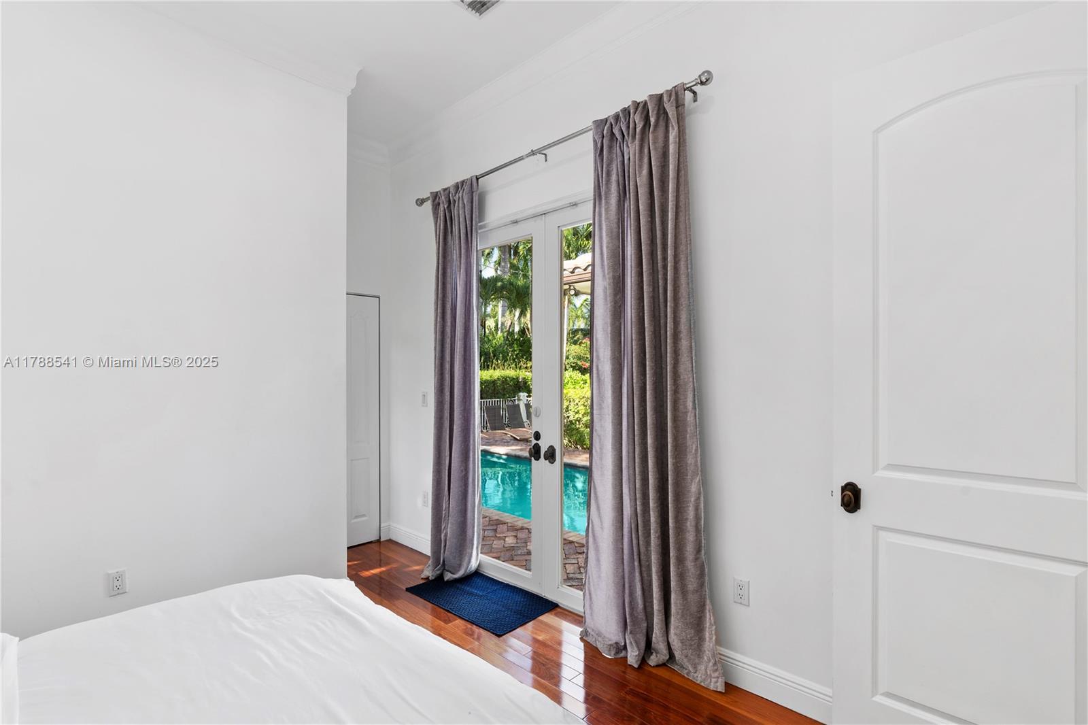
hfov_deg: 96.7
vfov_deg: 73.7
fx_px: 483
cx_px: 544
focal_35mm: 16
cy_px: 362
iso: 100
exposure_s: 1/2.5
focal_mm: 16
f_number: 9
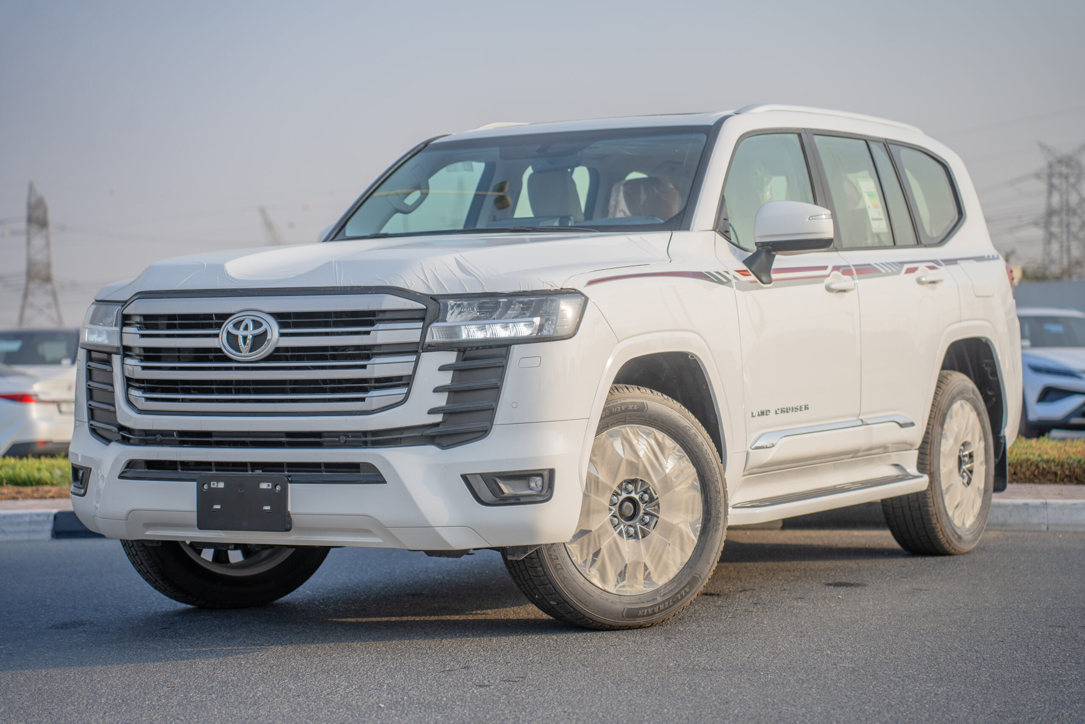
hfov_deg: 27.0
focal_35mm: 75
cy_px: 362
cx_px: 542
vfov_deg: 18.2
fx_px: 2260
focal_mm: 75
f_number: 2.8
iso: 125
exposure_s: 1/1000
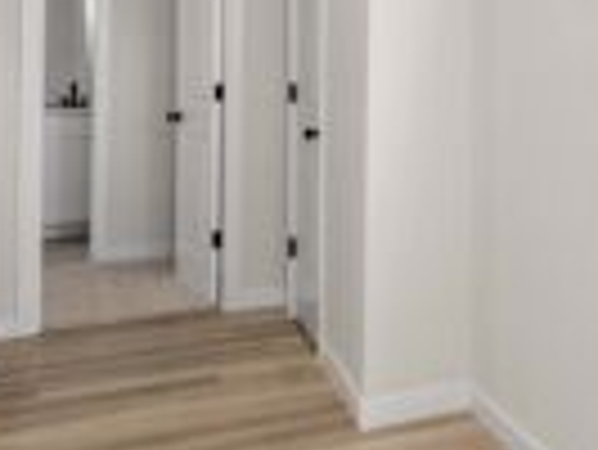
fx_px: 847
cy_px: 97
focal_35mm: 49
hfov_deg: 32.9
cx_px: 692
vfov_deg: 29.1
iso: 1000
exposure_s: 1/25
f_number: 7.1
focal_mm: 17
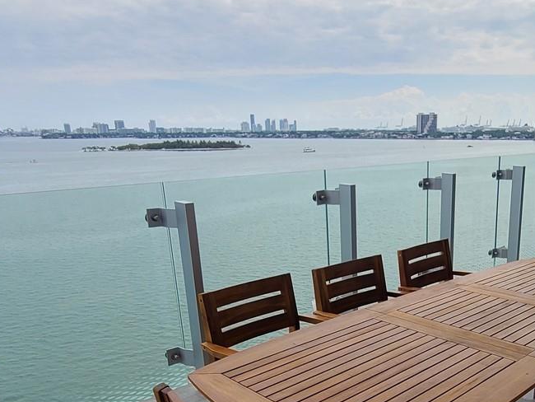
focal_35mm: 32
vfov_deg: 42.6
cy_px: 310
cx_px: 374
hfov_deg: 55.1
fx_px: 495
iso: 50
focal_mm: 2.2
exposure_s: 1/1636
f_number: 2.2
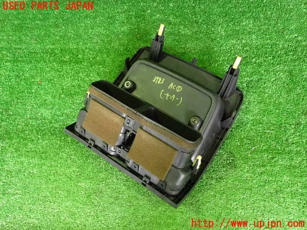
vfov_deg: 46.8
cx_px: 154
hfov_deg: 60.0
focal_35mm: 30
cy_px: 115
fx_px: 266
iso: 1250
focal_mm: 5.4
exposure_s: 1/50
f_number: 2.3
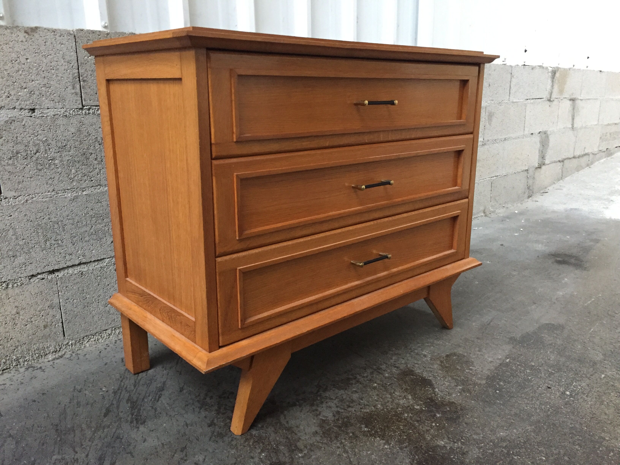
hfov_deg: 61.7
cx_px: 310
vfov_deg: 48.2
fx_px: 519
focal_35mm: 29
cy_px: 232
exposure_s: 1/25
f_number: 2.2
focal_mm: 4.15
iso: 250
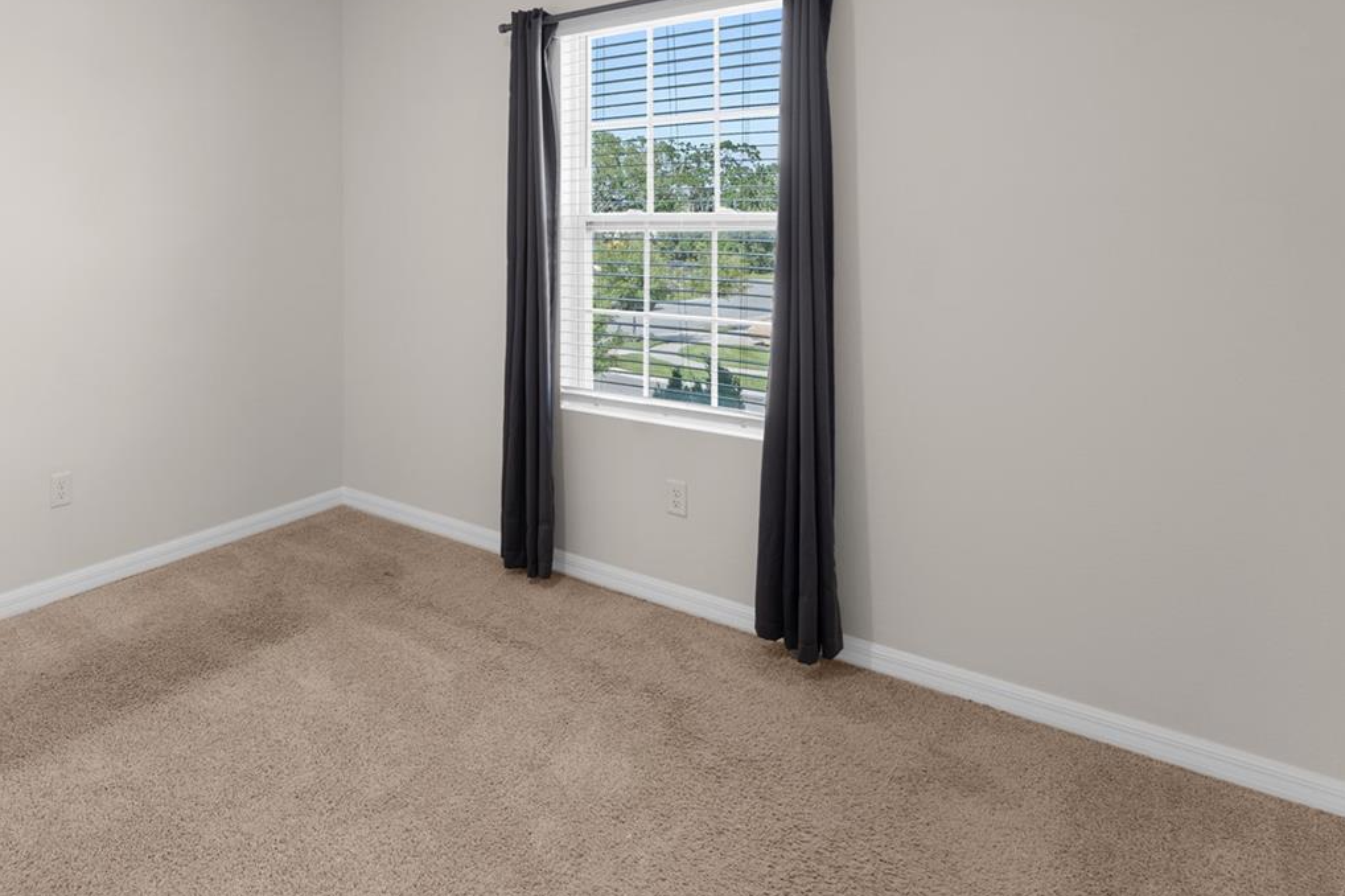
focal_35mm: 22
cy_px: 222
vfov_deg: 54.5
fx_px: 822
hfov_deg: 75.5
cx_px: 421
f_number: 7.1
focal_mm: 14
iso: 400
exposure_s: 1/13
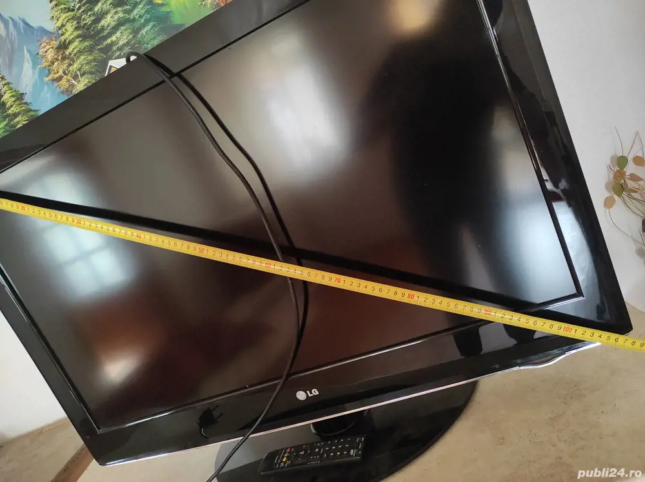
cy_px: 241
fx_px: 465
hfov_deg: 69.4
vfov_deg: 54.8
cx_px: 322
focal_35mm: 25
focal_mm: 5.43
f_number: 1.89
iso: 1219
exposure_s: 1/20
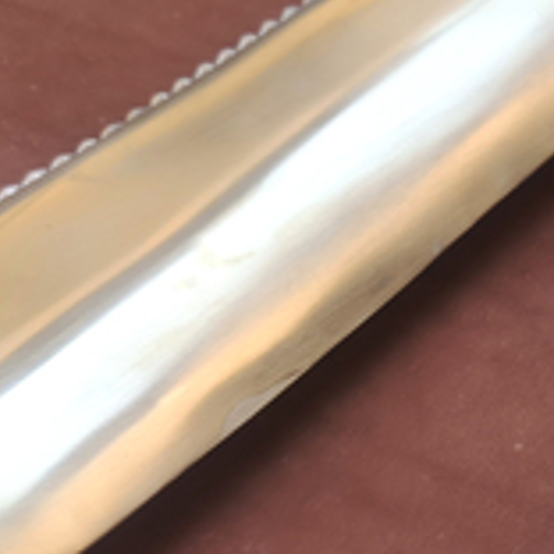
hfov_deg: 17.5
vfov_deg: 18.6
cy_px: 549
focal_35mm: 91
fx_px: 1648
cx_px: 781
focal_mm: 5.35
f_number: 1.7
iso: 80
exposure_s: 1/408
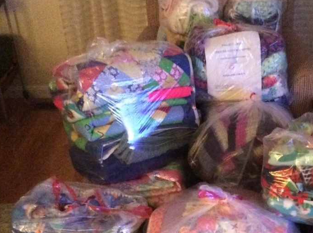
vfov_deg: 25.8
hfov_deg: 33.6
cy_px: 164
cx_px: 239
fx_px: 505
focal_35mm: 56
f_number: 2.4
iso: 800
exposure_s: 1/15
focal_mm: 3.3
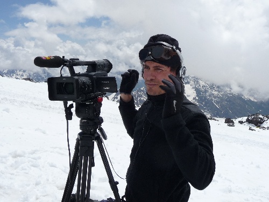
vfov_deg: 40.7
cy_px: 101
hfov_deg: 52.6
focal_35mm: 35
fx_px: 272
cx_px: 134
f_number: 8
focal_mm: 5.3
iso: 100
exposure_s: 1/500
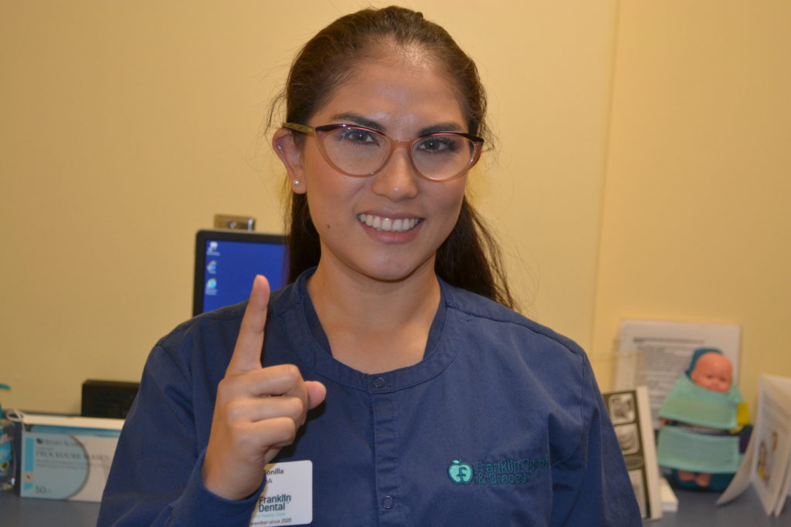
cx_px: 396
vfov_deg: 21.6
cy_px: 264
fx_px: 1384
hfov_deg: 31.9
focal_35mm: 63
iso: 1000
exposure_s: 1/60
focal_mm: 42
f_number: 5.3
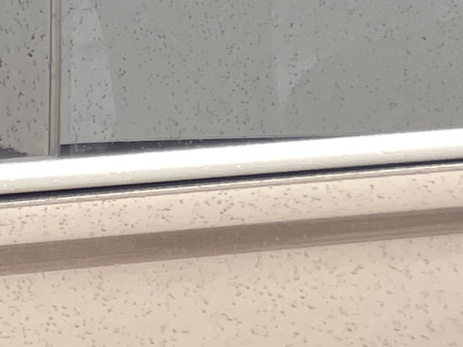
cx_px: -1075
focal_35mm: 178
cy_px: 618
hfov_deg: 8.6
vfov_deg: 8.1
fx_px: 2381
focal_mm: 5.7
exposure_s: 1/121
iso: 100
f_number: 1.5
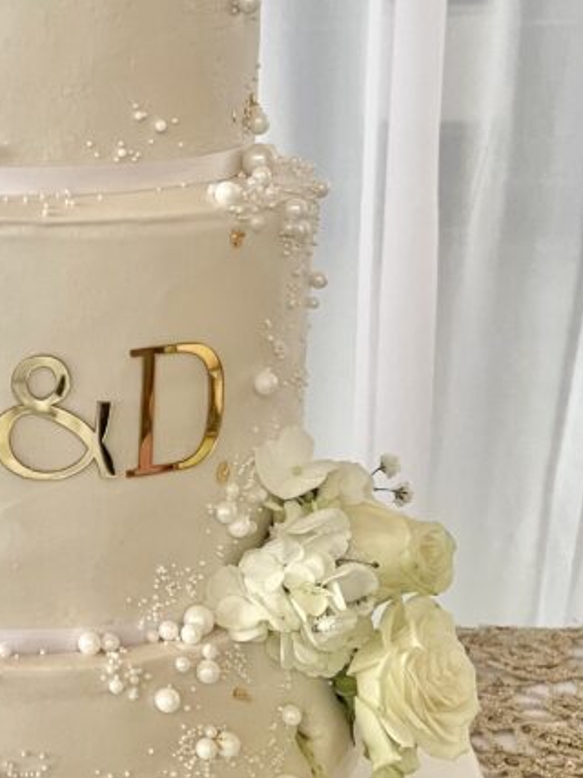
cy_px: 348
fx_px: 1348
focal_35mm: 60
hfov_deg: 23.3
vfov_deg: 32.2
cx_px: -7
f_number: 1.6
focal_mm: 5.1
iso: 160
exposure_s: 1/60
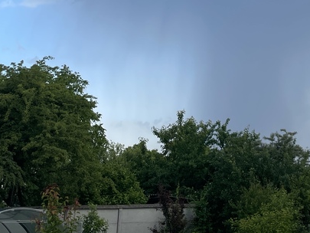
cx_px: 253
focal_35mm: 77
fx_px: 690
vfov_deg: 17.8
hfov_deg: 24.9
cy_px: -80
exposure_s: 1/609
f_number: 1.6
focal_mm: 4.2
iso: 32
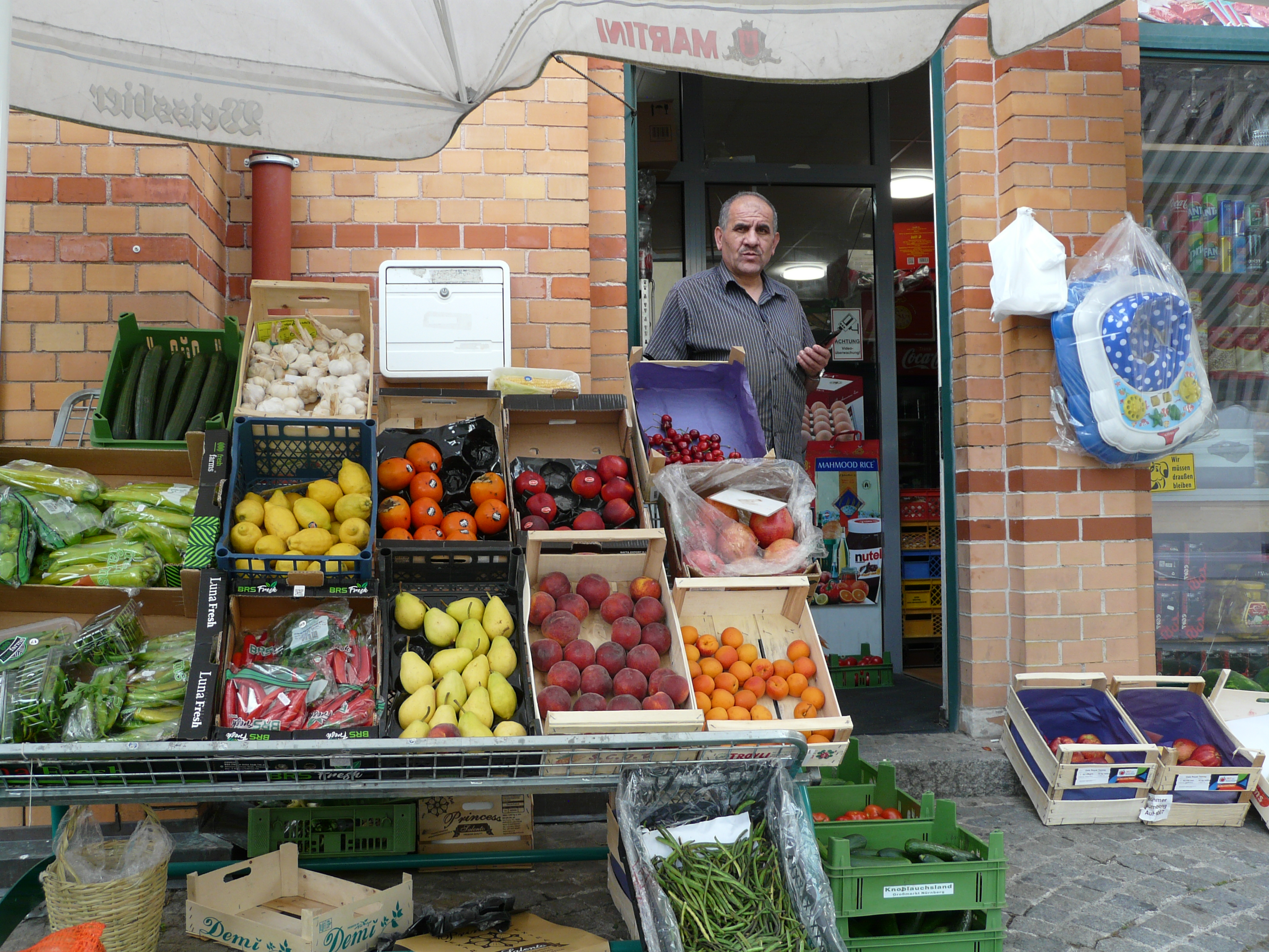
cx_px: 634
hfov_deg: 52.6
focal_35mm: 35
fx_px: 1283
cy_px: 476
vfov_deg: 40.7
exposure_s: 1/80
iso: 100
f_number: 2.8
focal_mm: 5.7
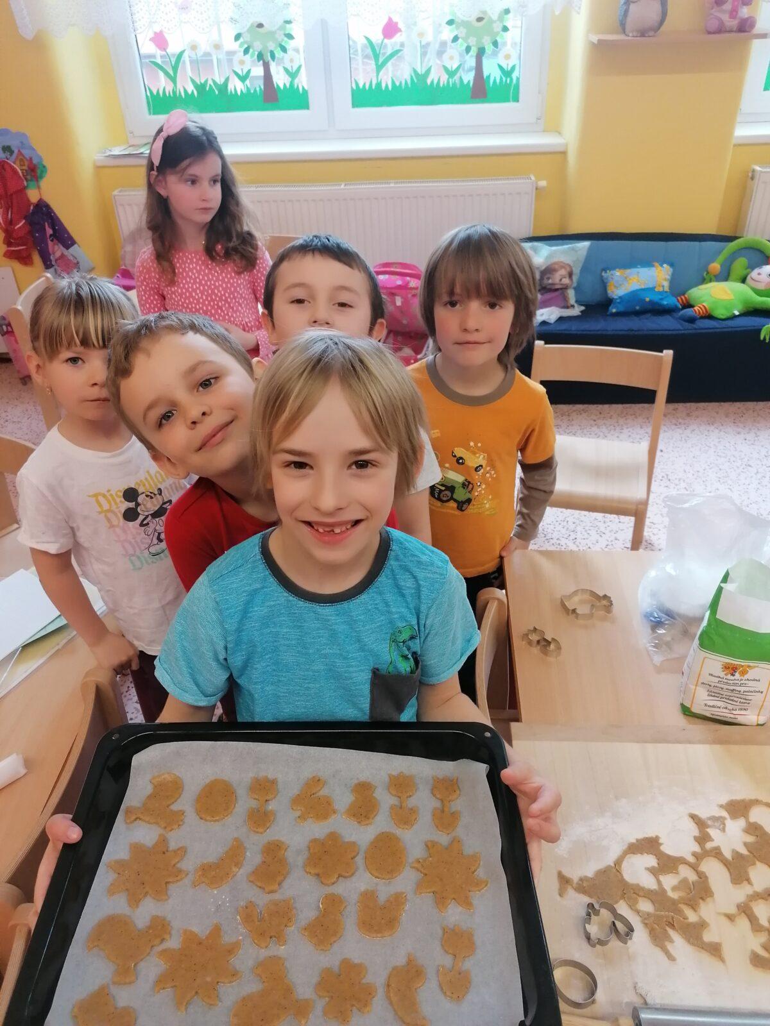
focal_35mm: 27
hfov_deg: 51.4
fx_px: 801
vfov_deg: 65.3
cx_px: 385
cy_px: 513
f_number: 1.8
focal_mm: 4.75
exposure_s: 1/100
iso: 250
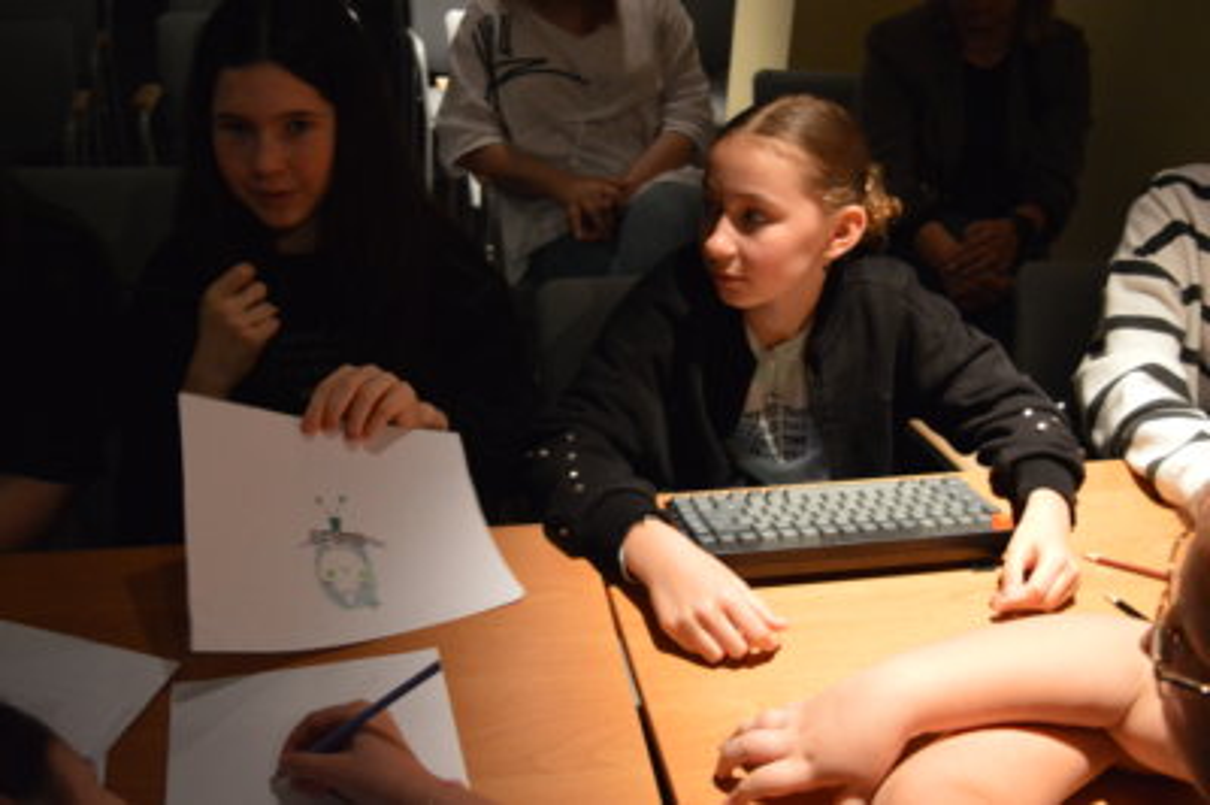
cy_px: 402
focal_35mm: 36
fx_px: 1209
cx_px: 605
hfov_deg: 53.2
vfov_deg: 36.8
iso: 2800
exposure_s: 1/60
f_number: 4
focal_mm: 24
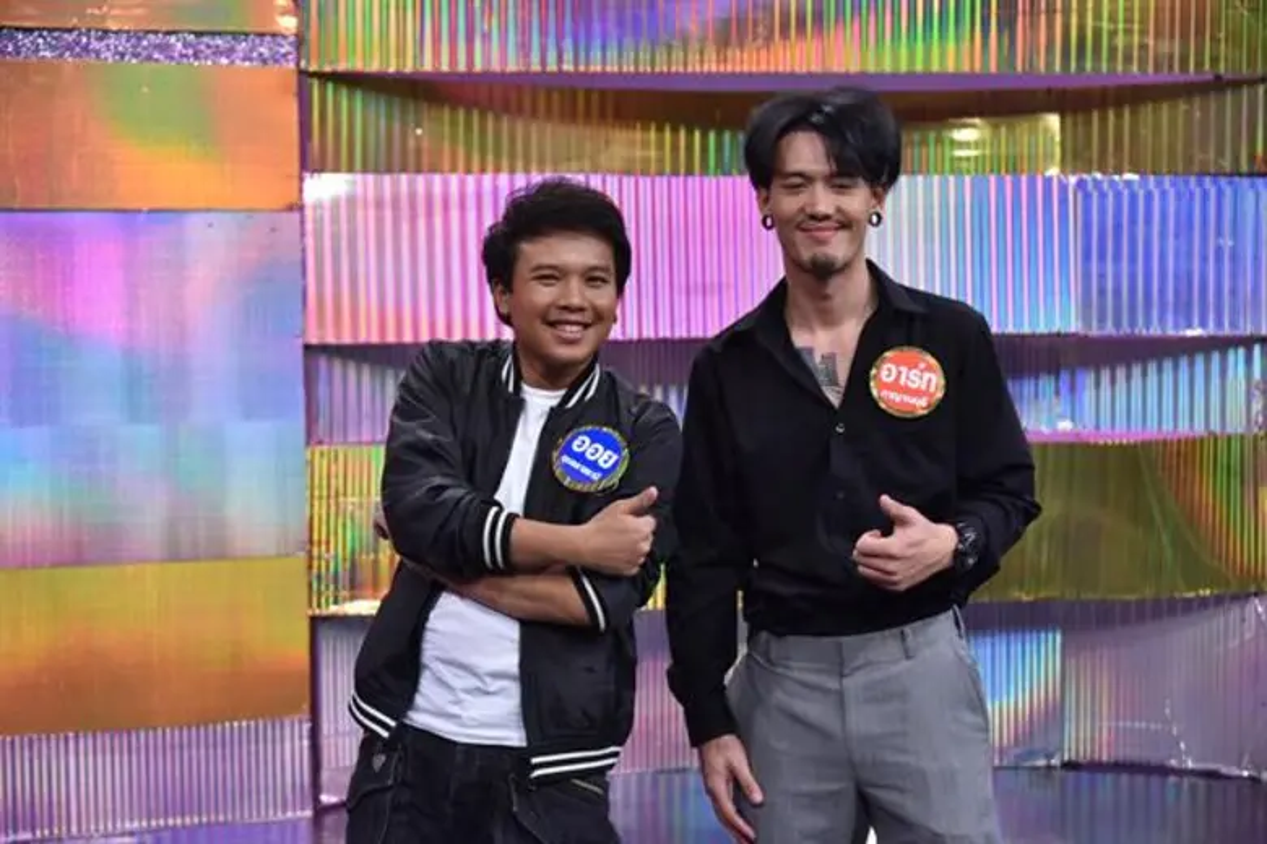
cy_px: 422
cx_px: 634
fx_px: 2041
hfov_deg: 34.5
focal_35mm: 58
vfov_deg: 23.4
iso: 1600
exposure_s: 1/250
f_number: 4.5
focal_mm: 58
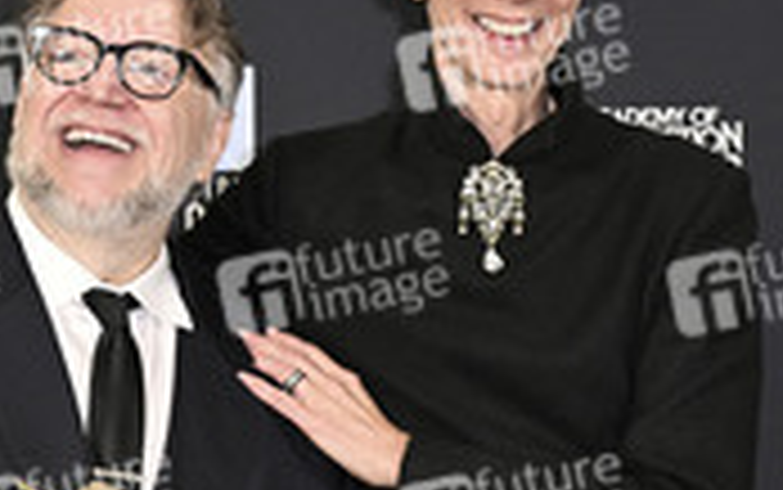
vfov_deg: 8.6
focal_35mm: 153
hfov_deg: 13.7
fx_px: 3267
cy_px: 396
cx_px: 394
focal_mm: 58
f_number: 5
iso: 2000
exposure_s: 1/320
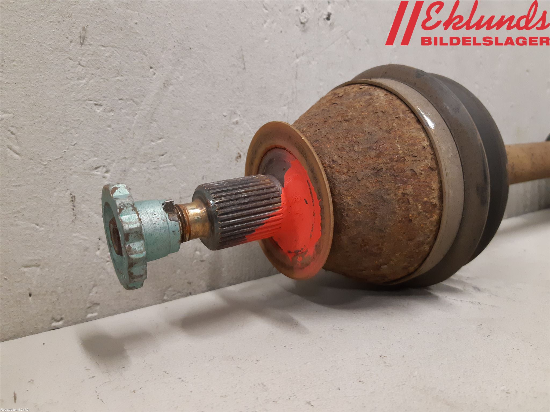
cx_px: 275
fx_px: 413
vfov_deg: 53.1
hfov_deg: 67.3
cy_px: 206
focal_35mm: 26
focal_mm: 3.93
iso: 250
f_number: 1.7
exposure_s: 1/50
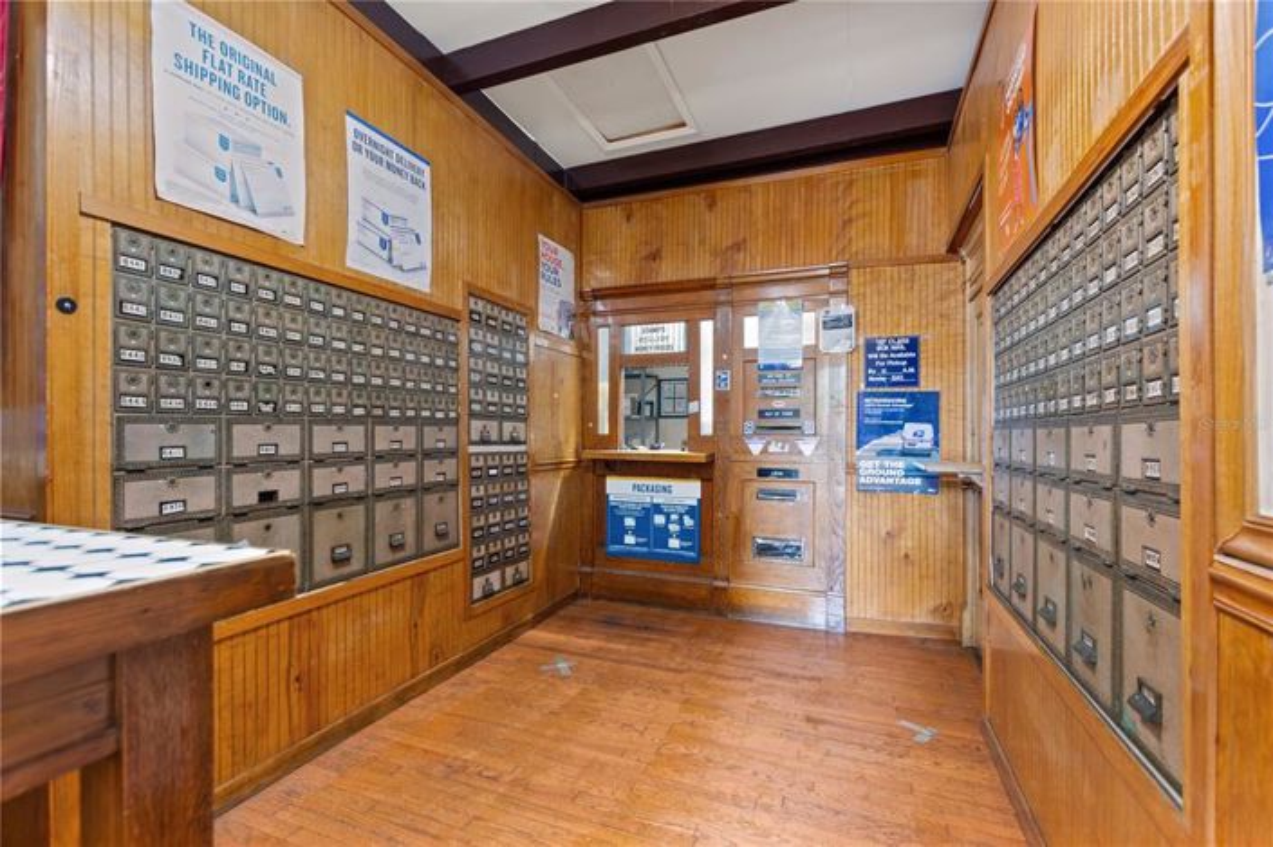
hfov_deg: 100.4
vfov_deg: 77.2
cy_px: 424
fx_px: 530
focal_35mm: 15
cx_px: 636
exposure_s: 2.5
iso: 100
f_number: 4.5
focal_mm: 10
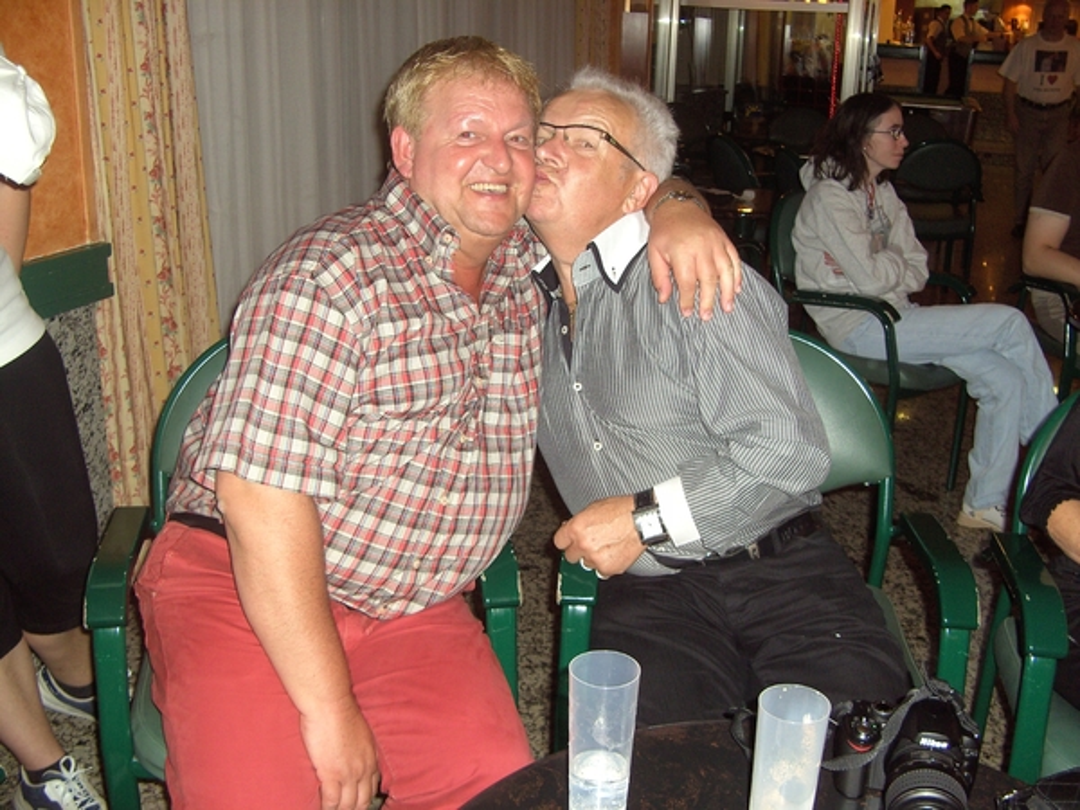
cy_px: 405
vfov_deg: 38.7
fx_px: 1154
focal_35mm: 37
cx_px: 540
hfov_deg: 50.1
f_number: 2.8
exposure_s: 1/50
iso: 100
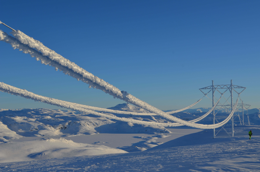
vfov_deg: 28.0
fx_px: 346
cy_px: 86
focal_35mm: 48
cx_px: 130
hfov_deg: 41.2
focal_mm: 32
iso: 100
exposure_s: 1/320
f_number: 9
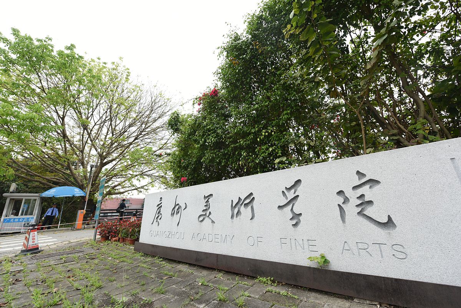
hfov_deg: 104.2
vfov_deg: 81.3
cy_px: 154
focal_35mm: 14
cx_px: 230
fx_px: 179
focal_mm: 14
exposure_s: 1/200
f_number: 5.6
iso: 100
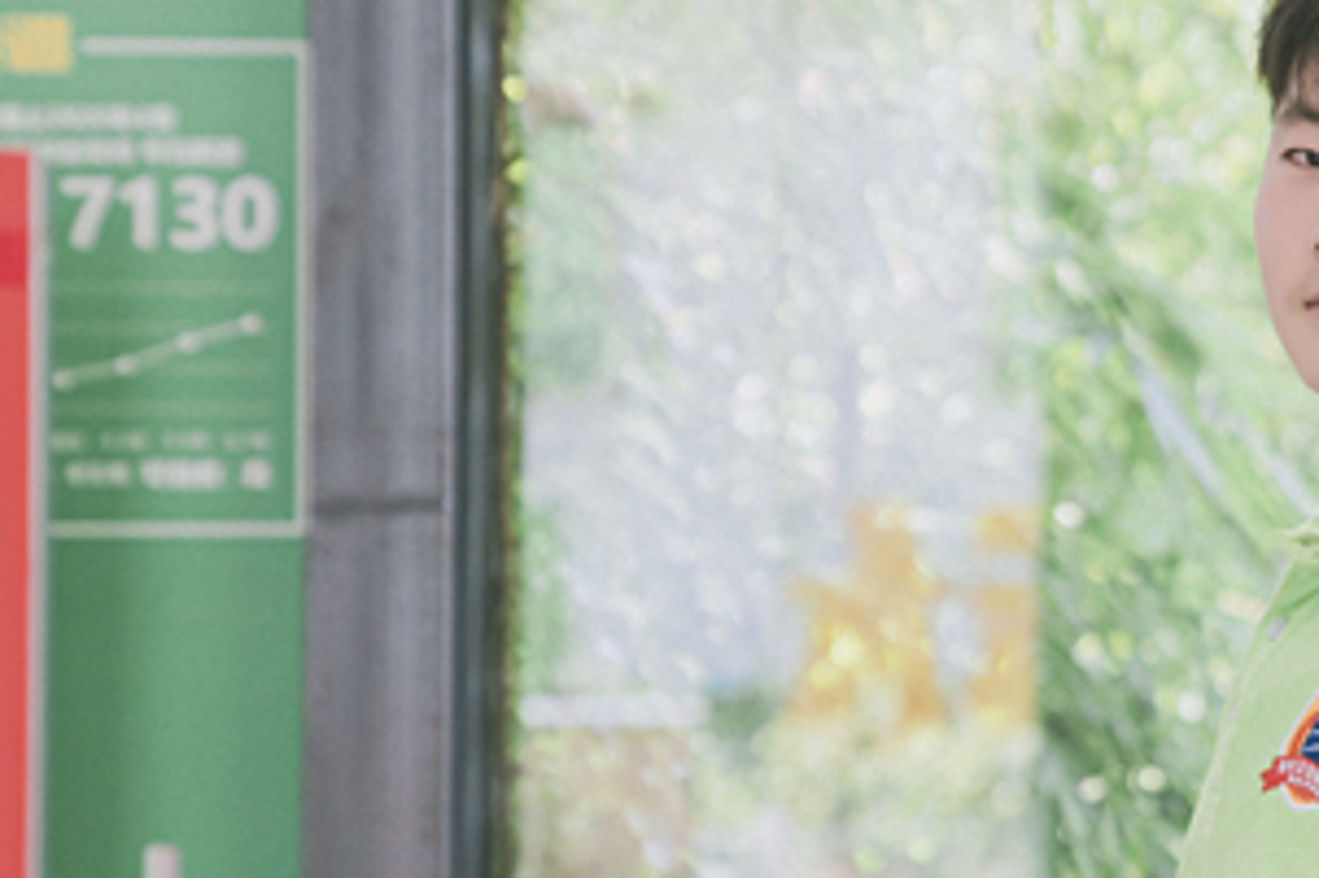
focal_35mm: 162
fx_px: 5932
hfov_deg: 12.5
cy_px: 384
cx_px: 1367
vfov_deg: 8.5
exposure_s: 1/125
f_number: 3.2
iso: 500
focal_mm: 70
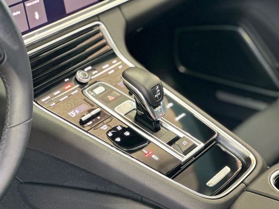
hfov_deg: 22.0
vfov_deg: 16.6
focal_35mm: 89
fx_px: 717
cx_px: 157
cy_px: 115
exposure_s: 1/20
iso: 400
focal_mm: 9
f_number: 2.8
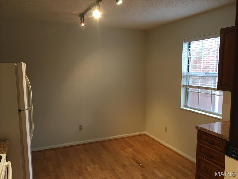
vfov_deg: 48.2
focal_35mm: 29
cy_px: 90
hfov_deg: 61.7
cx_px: 119
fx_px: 199
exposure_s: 1/30
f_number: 2.2
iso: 100
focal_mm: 4.15
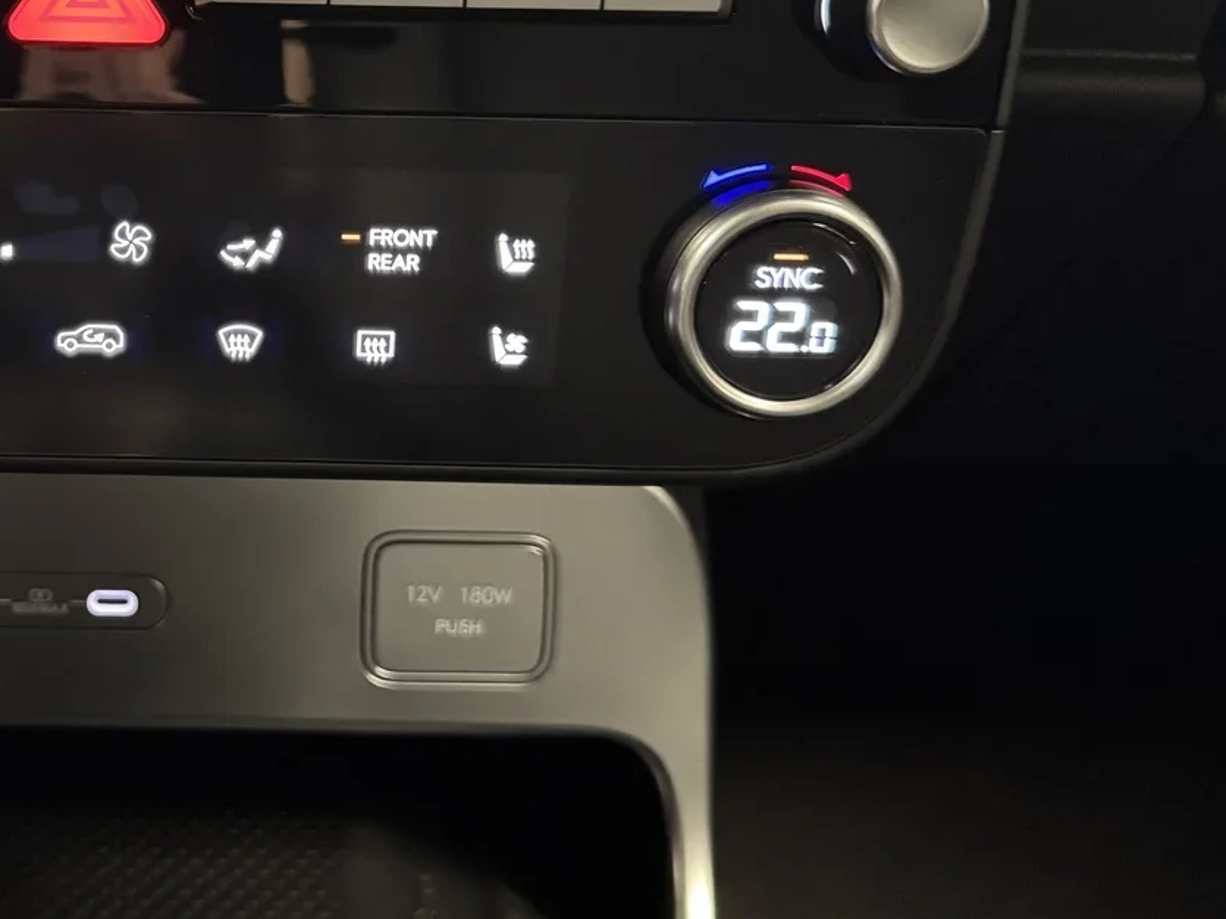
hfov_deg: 38.0
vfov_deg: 30.8
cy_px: 206
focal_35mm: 46
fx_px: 1629
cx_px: 88
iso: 1250
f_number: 1.78
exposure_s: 1/30
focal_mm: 6.76
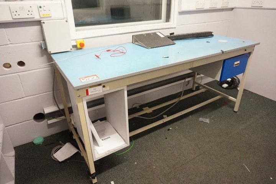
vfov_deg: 53.1
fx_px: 184
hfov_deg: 73.7
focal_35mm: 24
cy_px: 92
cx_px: 138
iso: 3200
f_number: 3.5
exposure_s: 1/60
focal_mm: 16
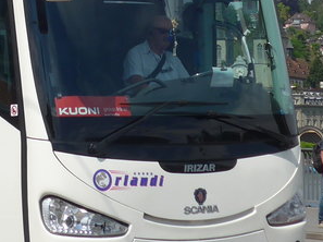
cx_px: -63
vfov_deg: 8.2
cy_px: -74
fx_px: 1659
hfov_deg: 10.9
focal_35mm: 178
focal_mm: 9
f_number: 3.5
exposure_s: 1/1600
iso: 80
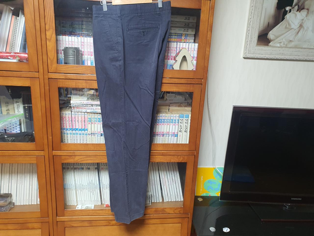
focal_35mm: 26
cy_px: 118
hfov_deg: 67.3
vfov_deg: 53.1
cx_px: 157
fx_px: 236
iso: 250
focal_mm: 4.3
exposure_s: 1/40
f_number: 2.4
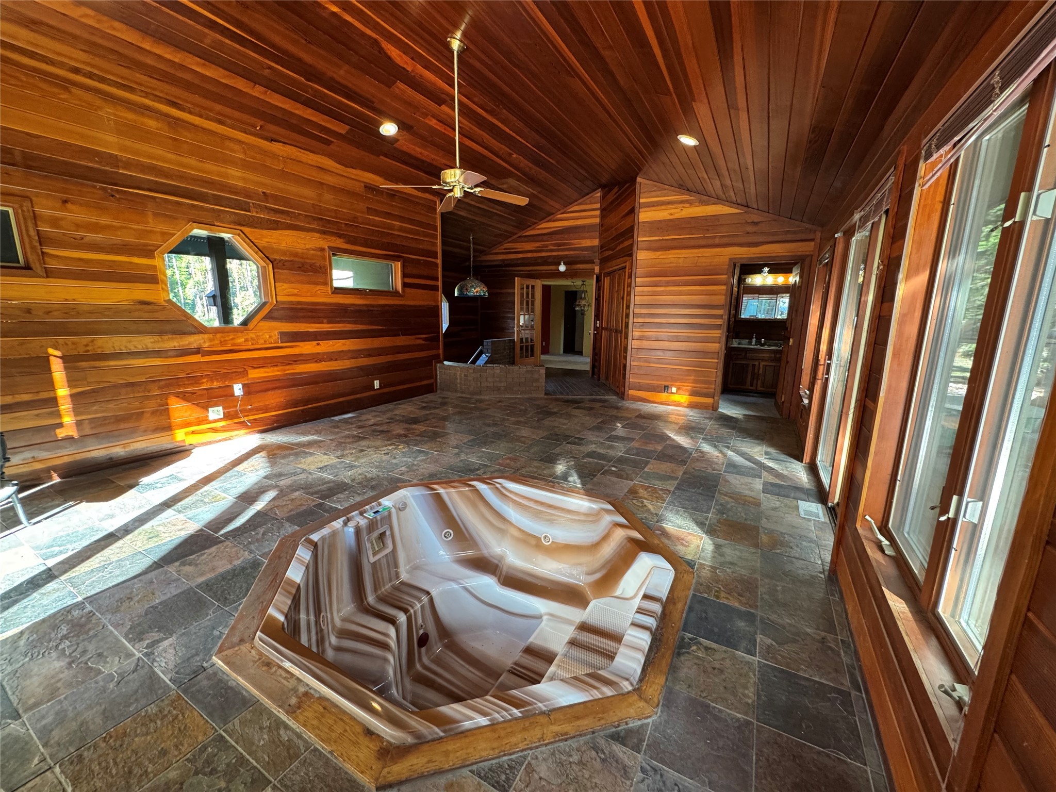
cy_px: 396
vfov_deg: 85.7
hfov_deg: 102.1
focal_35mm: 14
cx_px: 528
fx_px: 427
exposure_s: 1/60
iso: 250
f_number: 2.2
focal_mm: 2.22
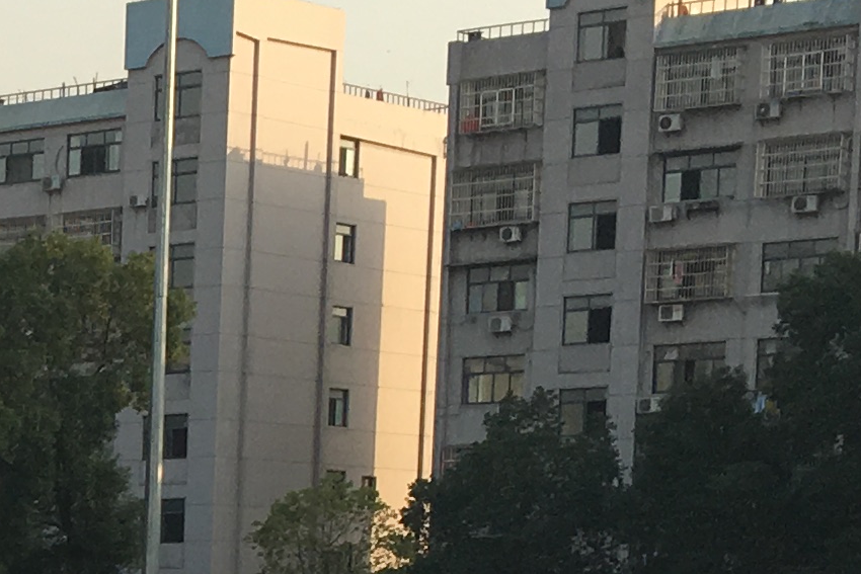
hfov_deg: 13.2
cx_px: -584
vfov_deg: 9.2
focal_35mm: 143
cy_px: 1004
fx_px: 3420
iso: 25
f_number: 2.2
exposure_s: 1/927
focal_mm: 4.15
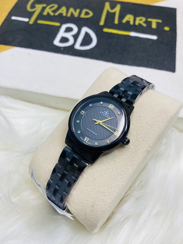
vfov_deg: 65.3
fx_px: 190
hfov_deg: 51.4
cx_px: 90
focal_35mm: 27
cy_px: 123
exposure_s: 1/102
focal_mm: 4.25
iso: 80
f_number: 1.8
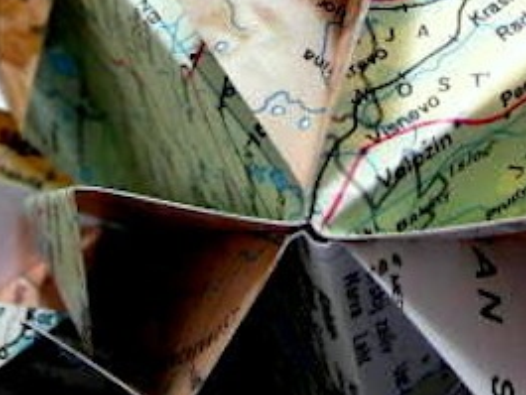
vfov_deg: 12.8
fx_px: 1611
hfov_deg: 18.4
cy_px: -292
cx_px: 385
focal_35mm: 106
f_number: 2.5
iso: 120
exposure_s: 1/45
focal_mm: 5.2
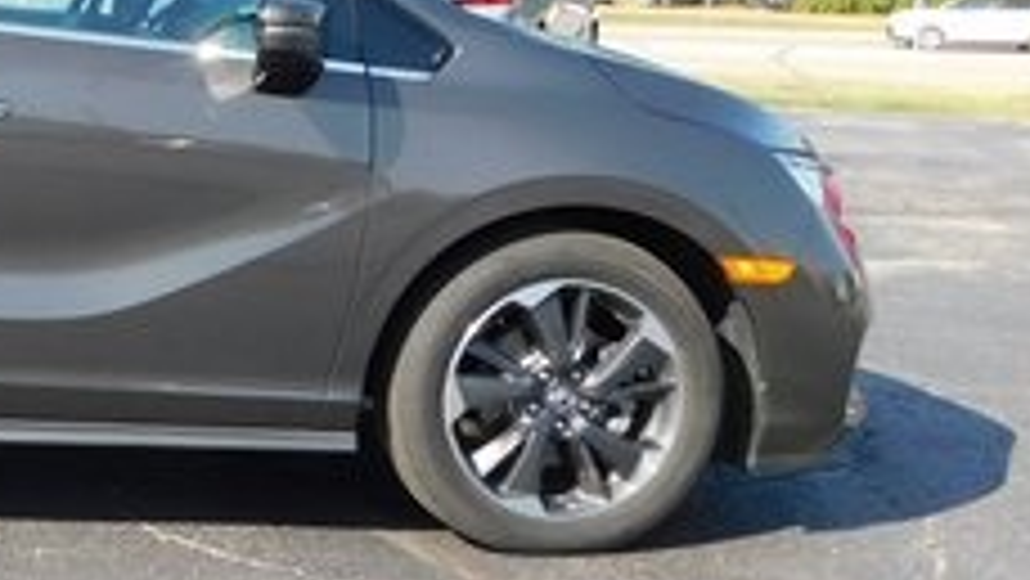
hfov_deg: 26.7
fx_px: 1912
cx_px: -211
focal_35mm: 70
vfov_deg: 17.2
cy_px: 157
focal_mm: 4
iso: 125
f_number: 3
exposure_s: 1/800
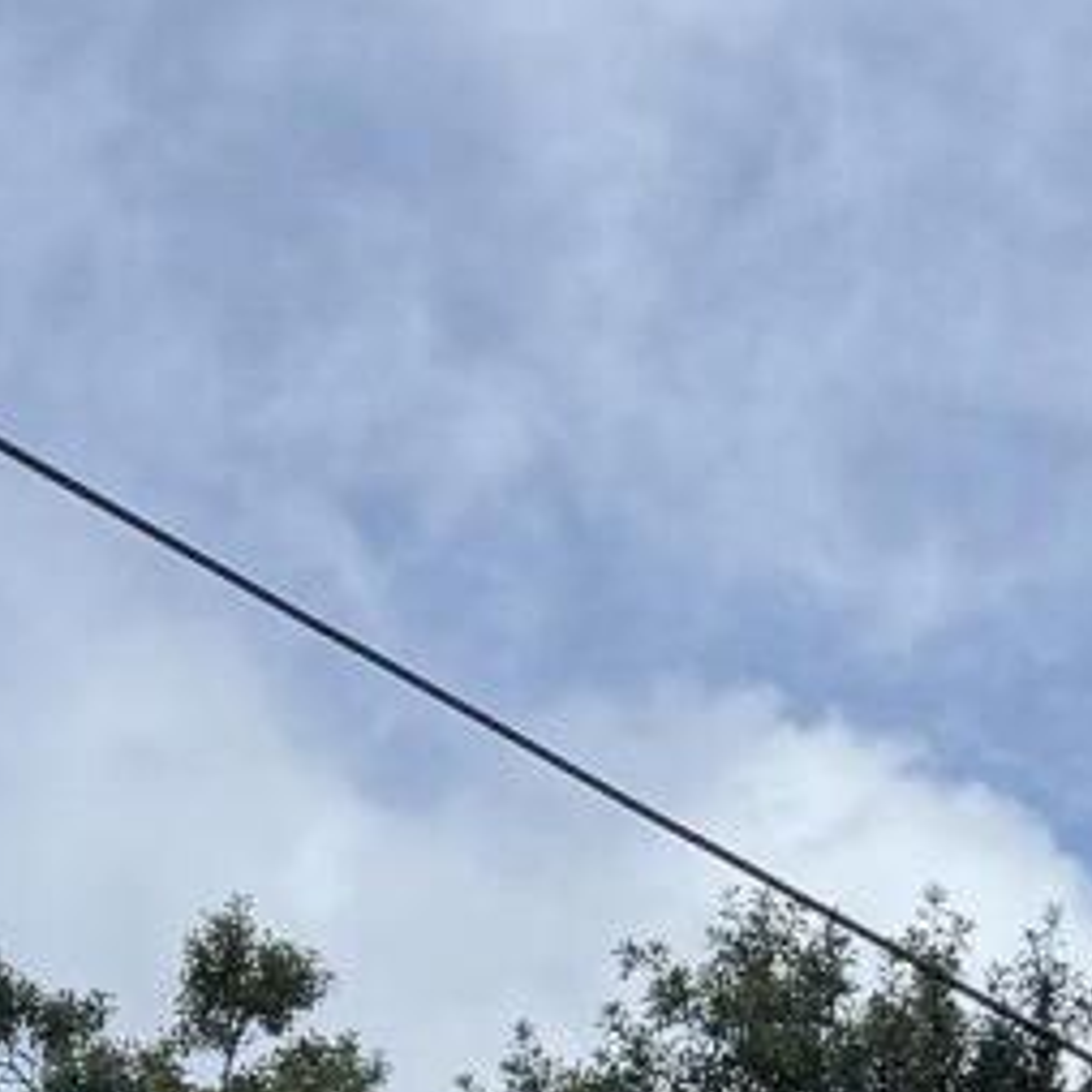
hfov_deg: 10.4
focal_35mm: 167
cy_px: 3740
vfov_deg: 8.2
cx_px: 215
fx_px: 5960
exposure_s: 1/4608
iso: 80
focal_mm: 6.76
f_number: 1.78
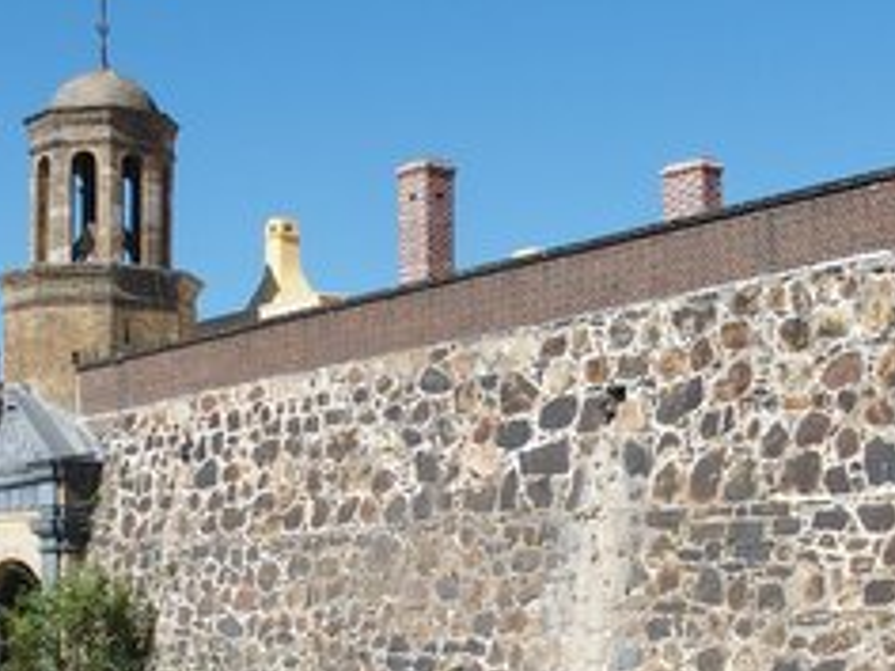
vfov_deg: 24.7
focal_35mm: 57
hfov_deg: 33.7
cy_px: 641
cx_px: 360
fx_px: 1474
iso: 100
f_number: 4.5
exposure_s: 1/800
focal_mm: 6
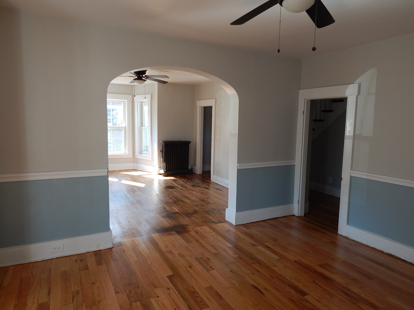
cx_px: 207
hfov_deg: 76.4
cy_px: 155
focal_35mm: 22
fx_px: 263
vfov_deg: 61.1
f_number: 3
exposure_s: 1/60
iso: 125
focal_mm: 4
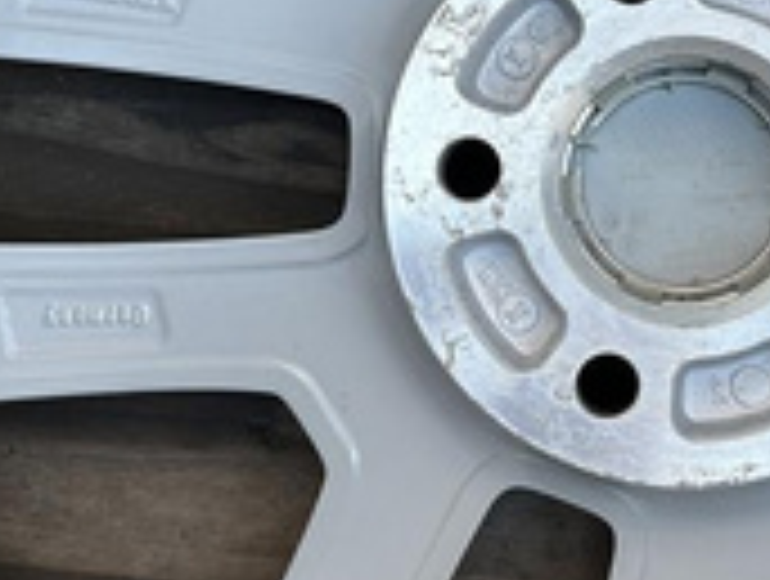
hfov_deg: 29.6
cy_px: 166
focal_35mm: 63
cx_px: 662
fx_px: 1404
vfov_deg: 23.2
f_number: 1.78
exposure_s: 1/121
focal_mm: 6.86
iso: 125
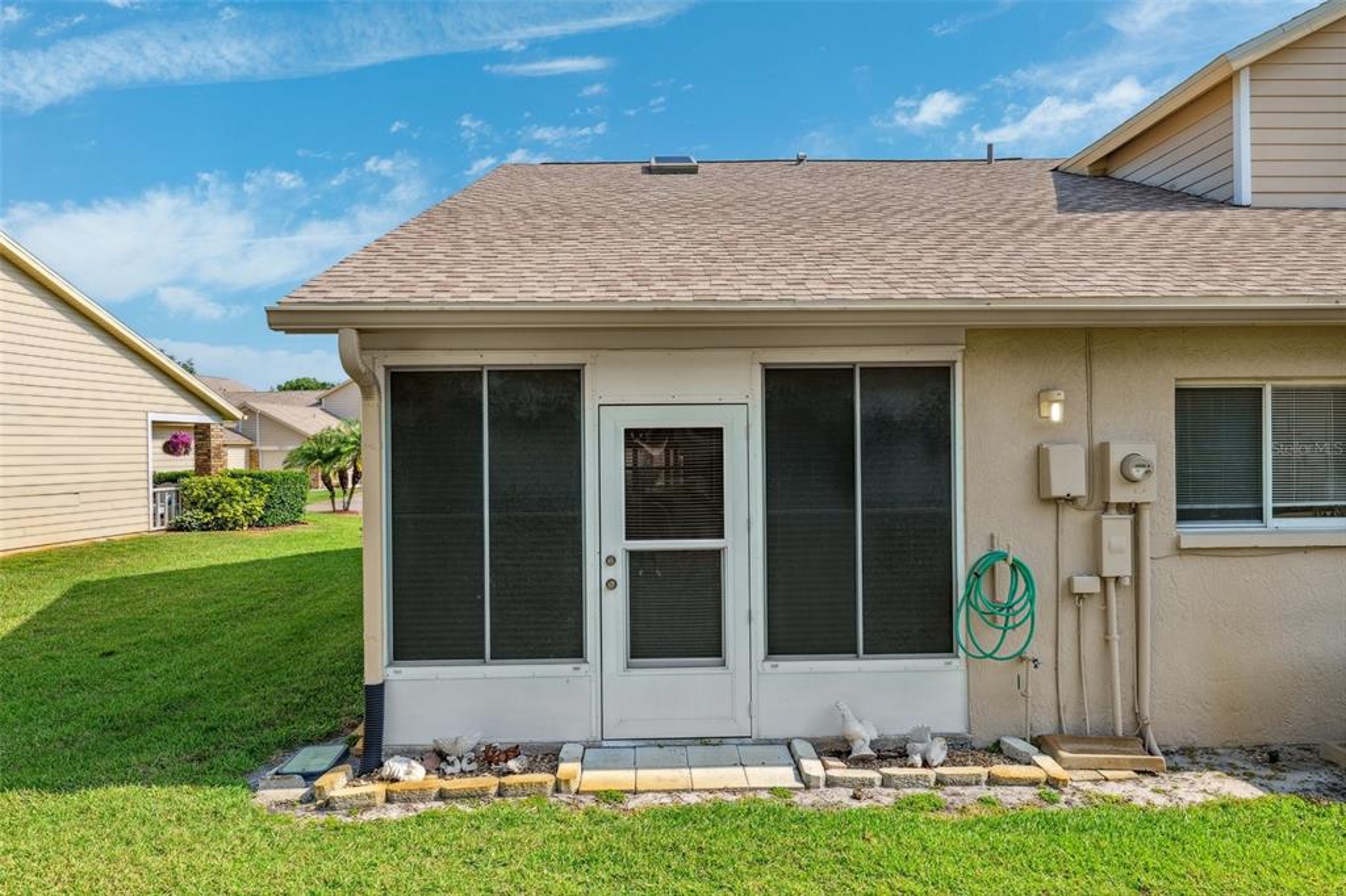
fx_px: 897
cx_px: 673
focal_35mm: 24
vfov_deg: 53.1
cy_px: 448
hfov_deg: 73.8
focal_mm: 24
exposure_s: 1/400
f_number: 8
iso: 400
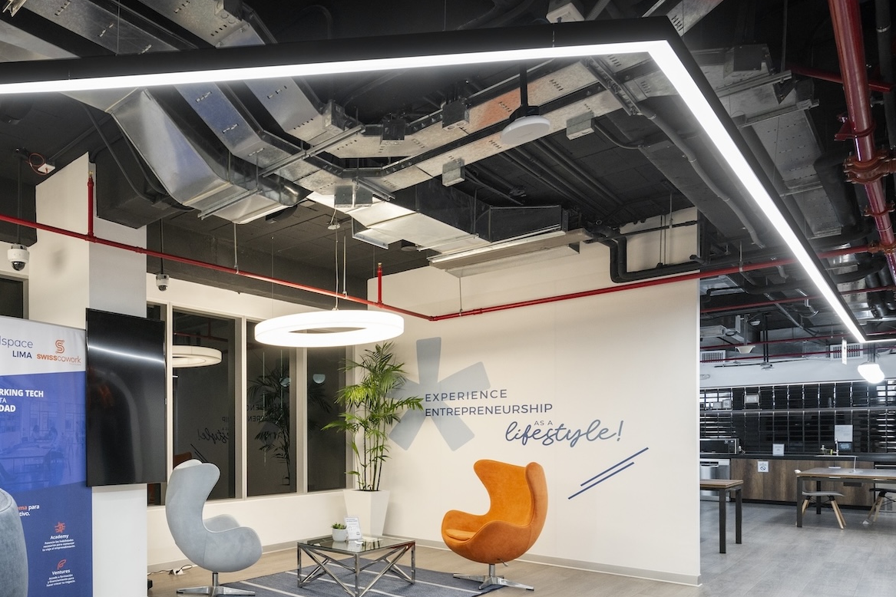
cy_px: 431
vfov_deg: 51.4
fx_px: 597
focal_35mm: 24
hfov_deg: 66.8
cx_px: 177
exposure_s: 1/25
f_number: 7.1
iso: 400
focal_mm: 14
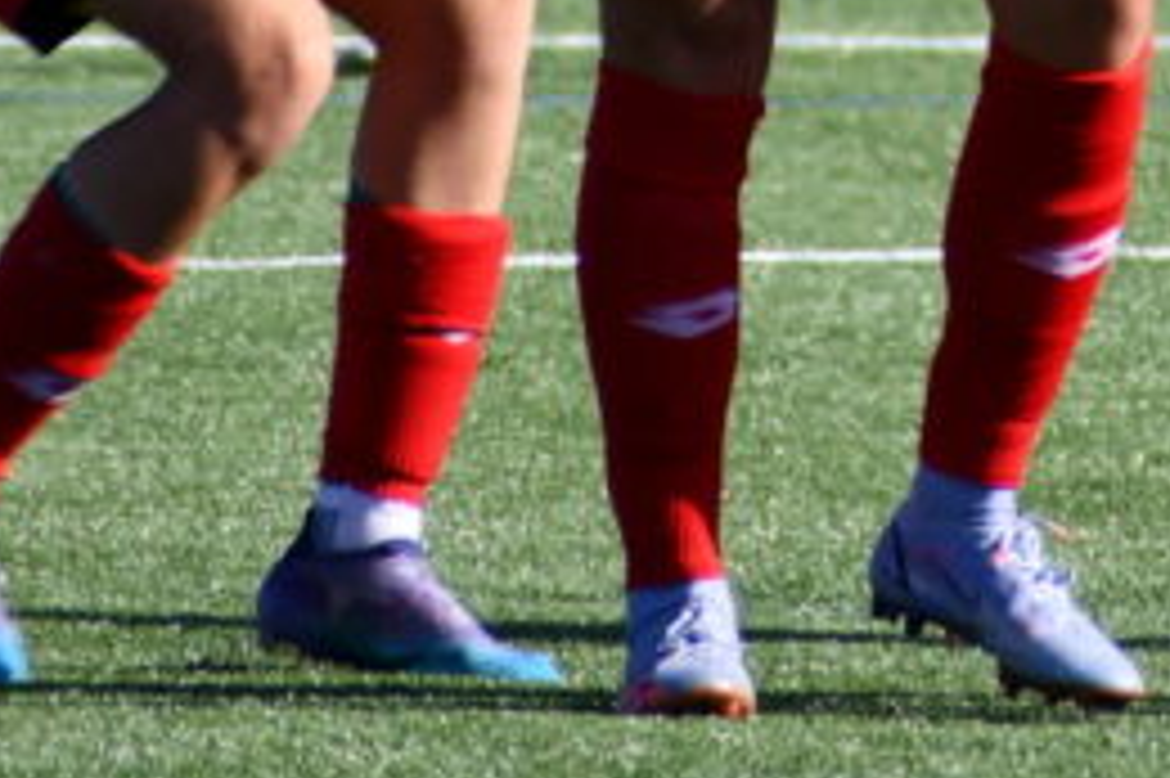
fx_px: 57649
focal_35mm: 1775
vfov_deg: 0.8
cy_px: -672
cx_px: 1125
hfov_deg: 1.2
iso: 180
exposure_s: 1/500
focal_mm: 300
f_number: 8
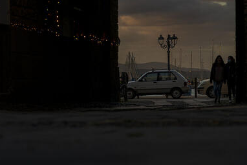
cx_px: 164
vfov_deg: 8.3
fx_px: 1132
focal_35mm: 165
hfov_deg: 12.4
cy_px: 98
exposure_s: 1/50
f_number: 7.1
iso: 80
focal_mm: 105
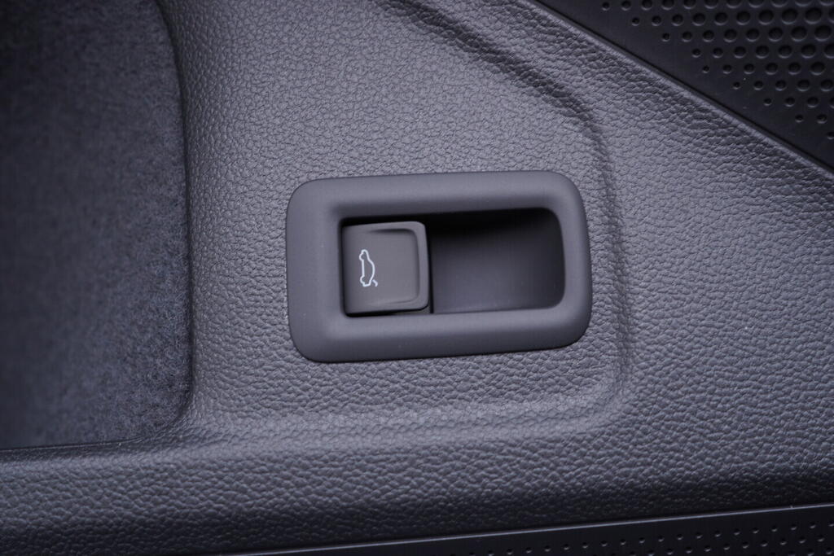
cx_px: 417
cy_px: 278
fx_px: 834
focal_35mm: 36
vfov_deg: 36.9
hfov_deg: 53.1
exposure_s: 1/40
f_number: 2.8
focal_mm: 24
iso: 125
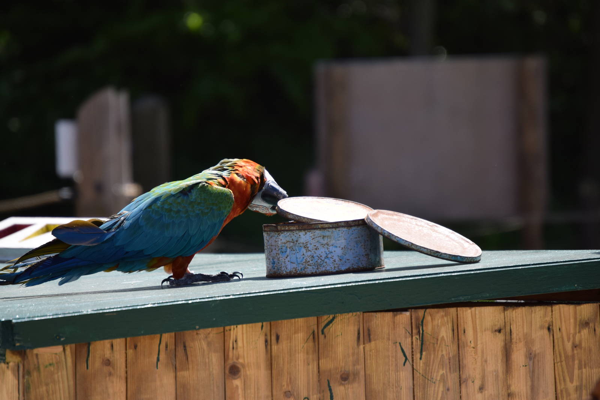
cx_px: 300
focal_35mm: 300
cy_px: 200
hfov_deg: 6.9
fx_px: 5000
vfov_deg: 4.6
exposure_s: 1/1000
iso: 400
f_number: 5.6
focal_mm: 200
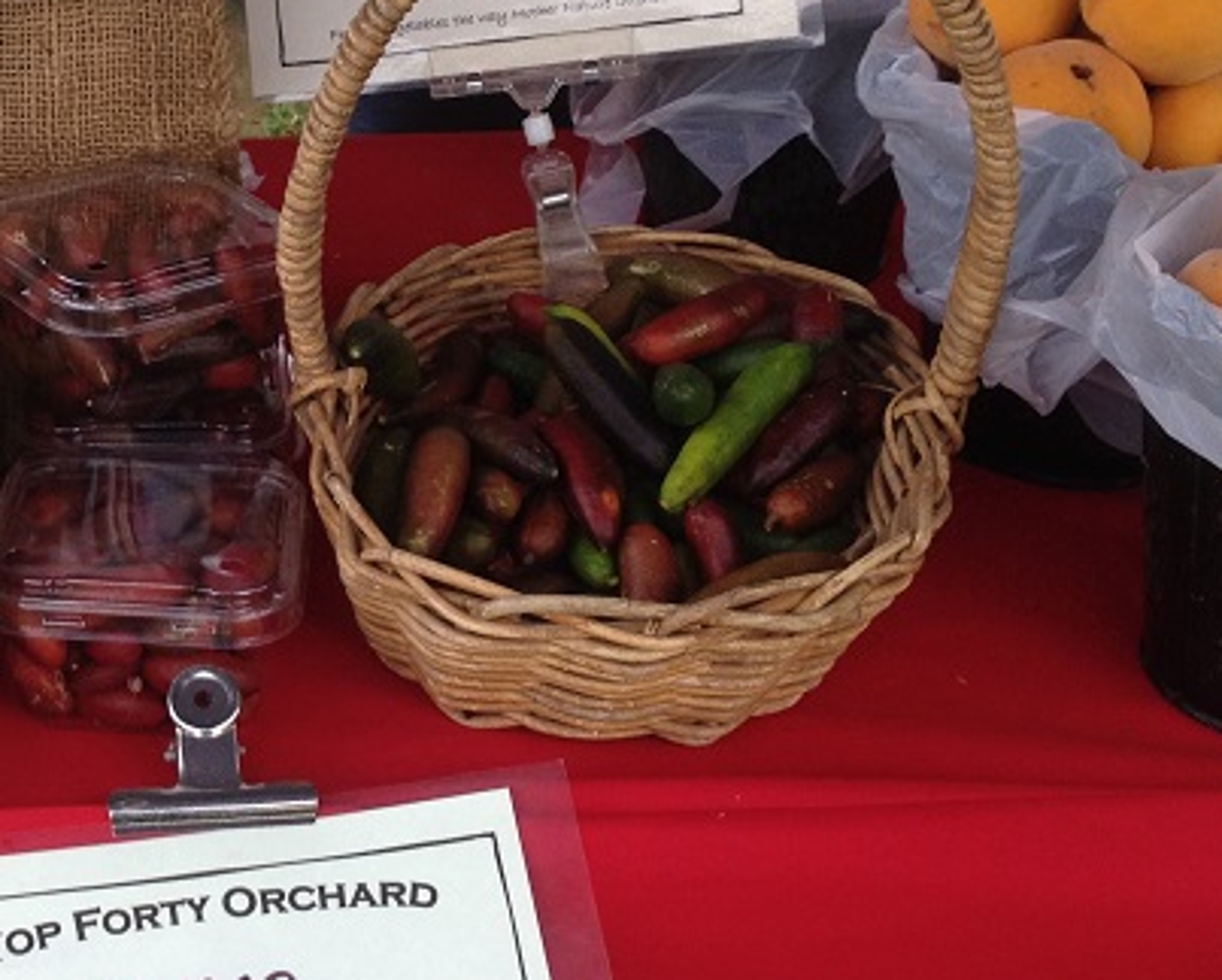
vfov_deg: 18.5
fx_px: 3004
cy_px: 393
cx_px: 79
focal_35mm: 83
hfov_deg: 22.3
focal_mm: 4.28
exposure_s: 1/40
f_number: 2.4
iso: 50
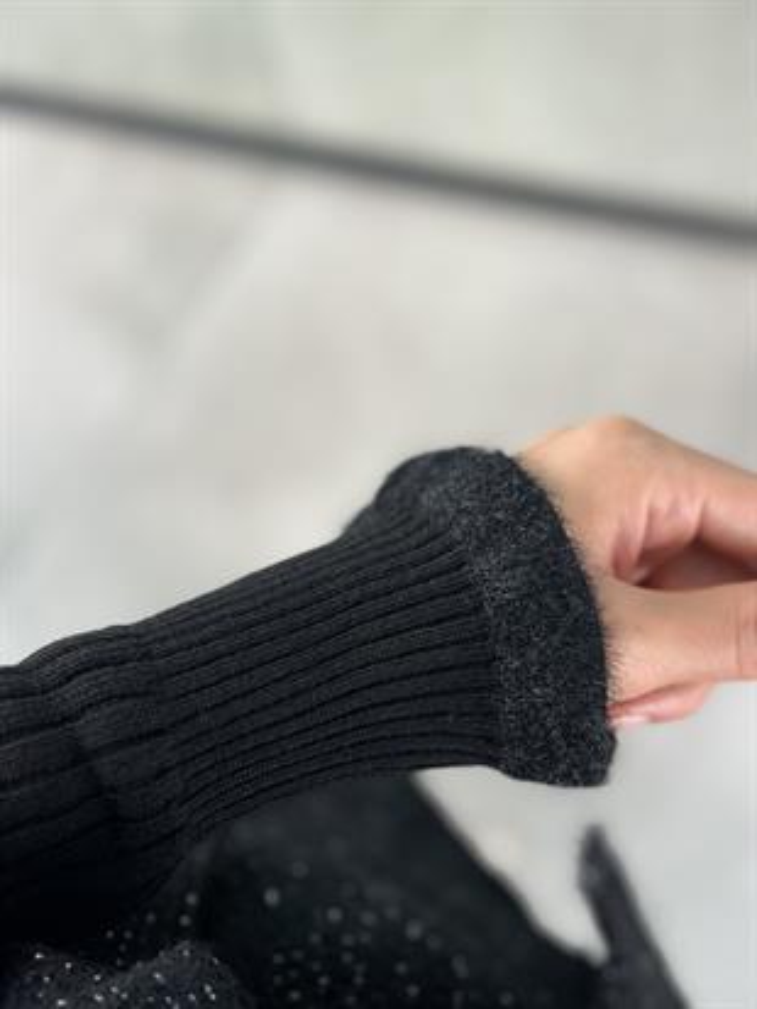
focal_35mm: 48
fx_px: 1399
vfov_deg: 39.6
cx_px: 378
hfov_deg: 30.3
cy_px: 504
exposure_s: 1/100
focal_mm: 6.86
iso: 80
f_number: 1.78
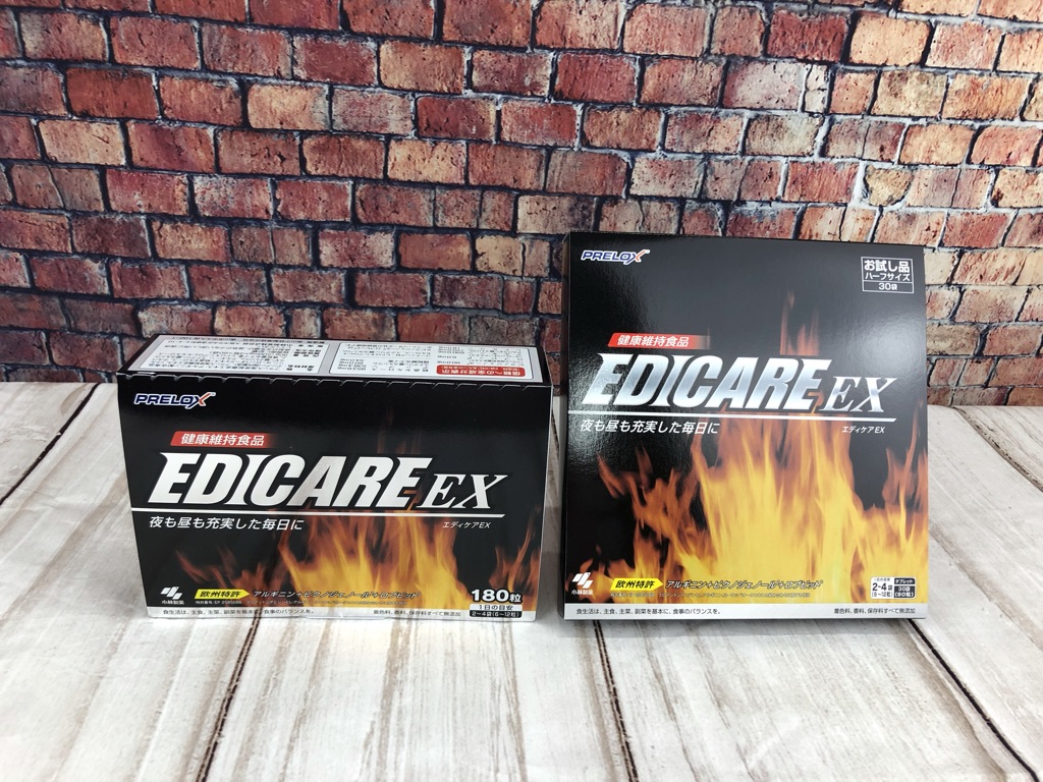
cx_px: 522
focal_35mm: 28
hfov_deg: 63.4
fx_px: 844
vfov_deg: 49.7
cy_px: 391
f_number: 1.8
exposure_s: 1/100
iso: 40
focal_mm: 3.99
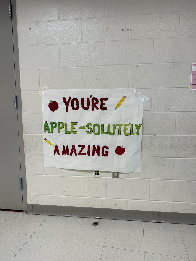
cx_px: 98
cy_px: 130
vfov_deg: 71.6
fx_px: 181
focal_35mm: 24
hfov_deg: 56.8
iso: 100
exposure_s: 1/120
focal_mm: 6.76
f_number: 1.78
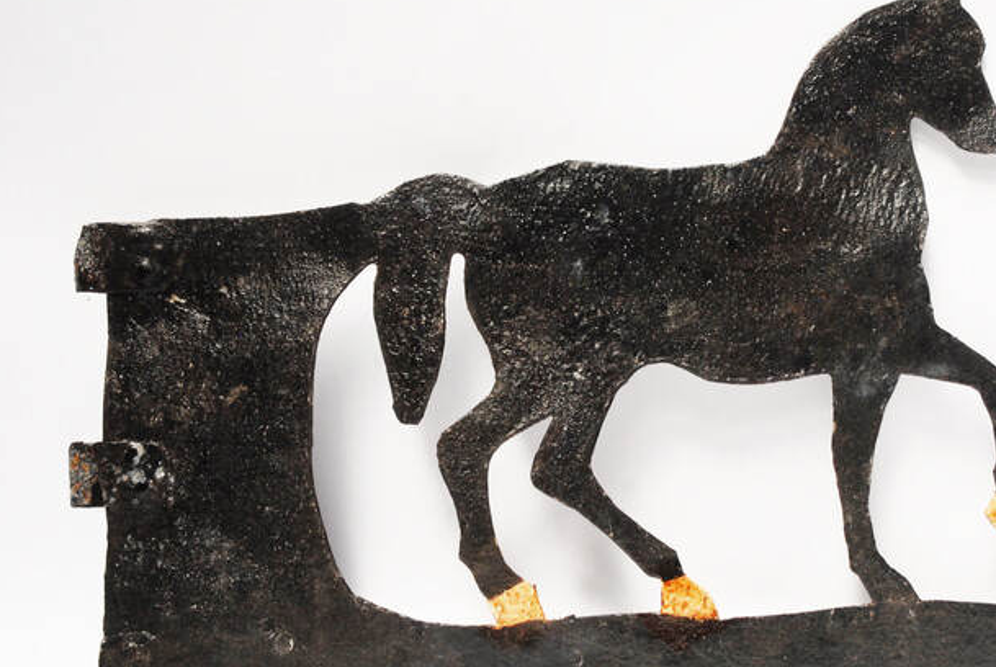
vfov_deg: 20.4
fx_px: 1856
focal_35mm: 67
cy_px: 335
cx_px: 635
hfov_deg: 29.9
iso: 500
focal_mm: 34
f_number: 10
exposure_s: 1/400
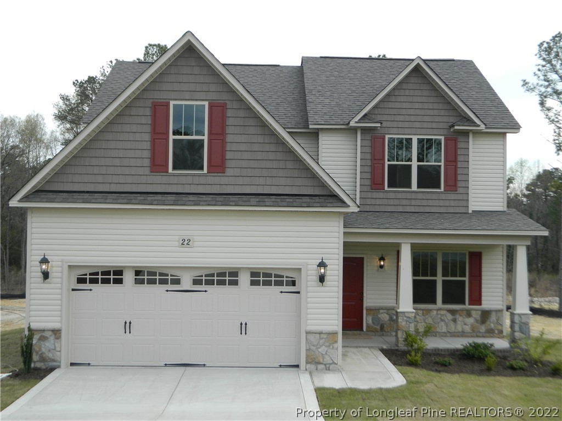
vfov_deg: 35.1
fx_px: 666
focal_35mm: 41
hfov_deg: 45.8
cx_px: 281
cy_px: 210
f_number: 3.5
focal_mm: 7.3
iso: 80
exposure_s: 1/320
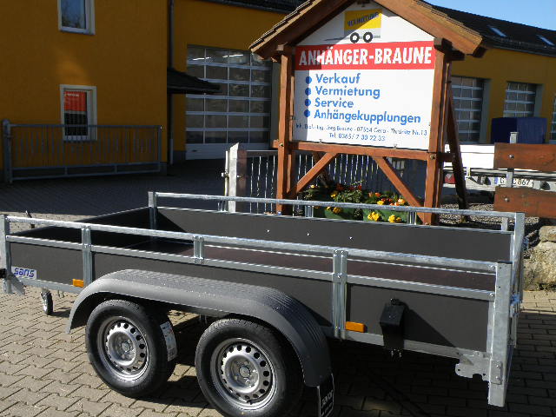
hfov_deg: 52.6
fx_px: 562
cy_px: 208
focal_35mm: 35
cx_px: 278
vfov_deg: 40.7
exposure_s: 1/250
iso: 64
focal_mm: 6.32
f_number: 5.6
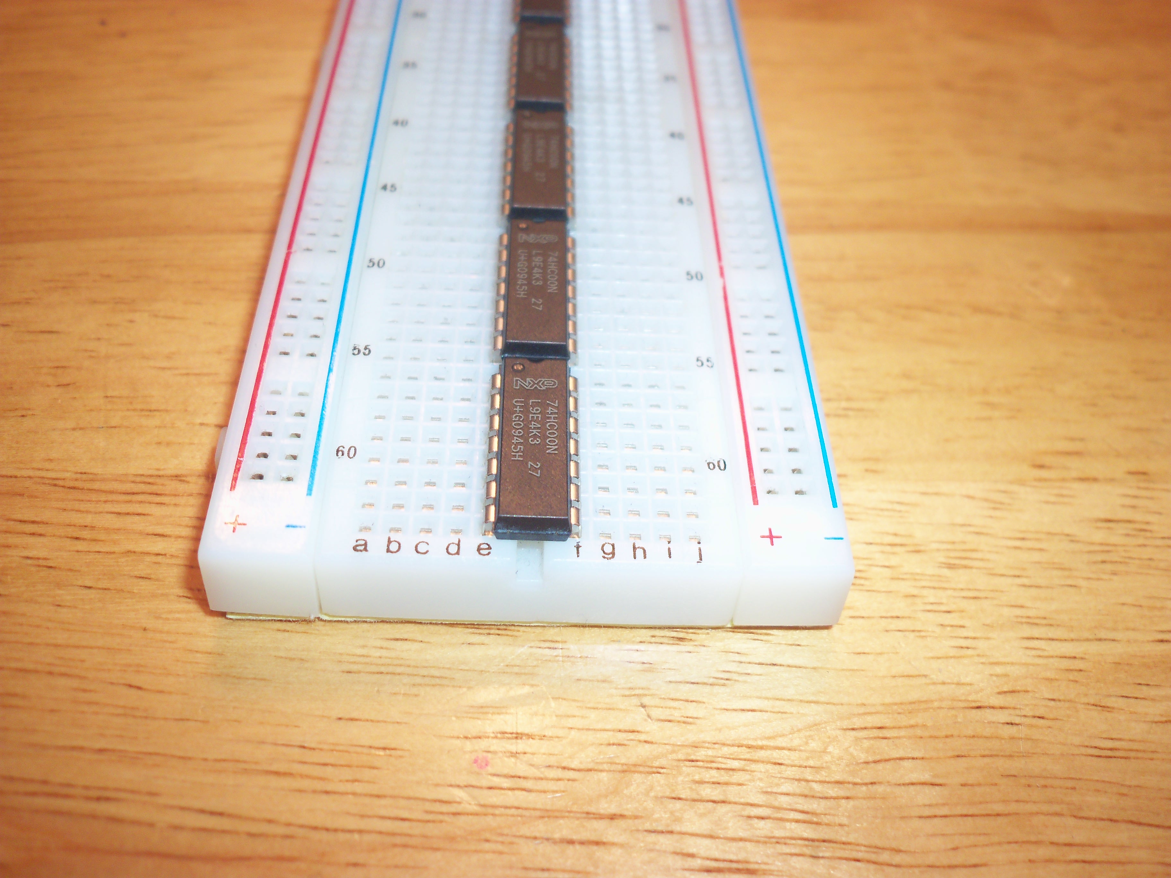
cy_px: 439
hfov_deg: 54.0
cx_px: 586
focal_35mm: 34
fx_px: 1150
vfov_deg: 41.8
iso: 100
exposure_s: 1/30
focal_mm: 5.7
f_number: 2.9
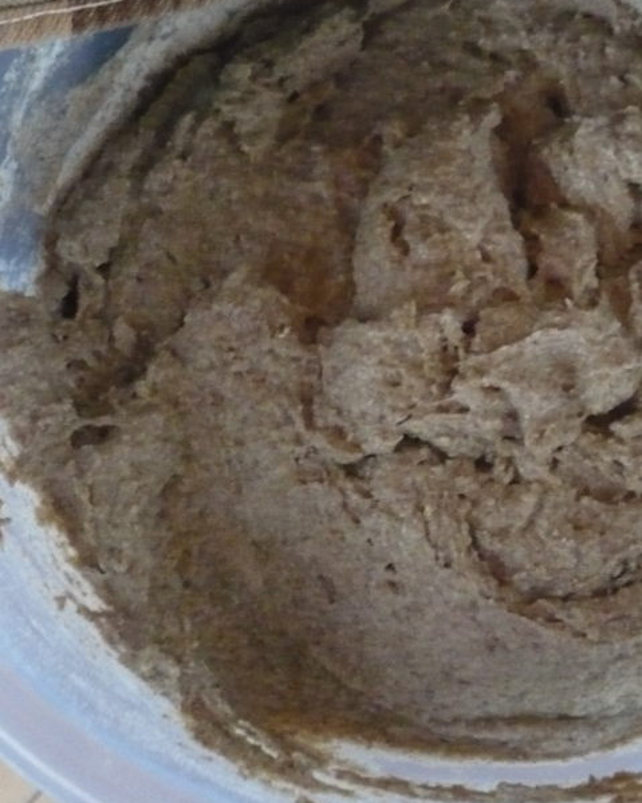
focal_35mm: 57
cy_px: 314
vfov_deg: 32.9
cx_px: 499
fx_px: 1354
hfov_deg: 26.3
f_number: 2.8
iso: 800
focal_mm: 5.8
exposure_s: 1/13
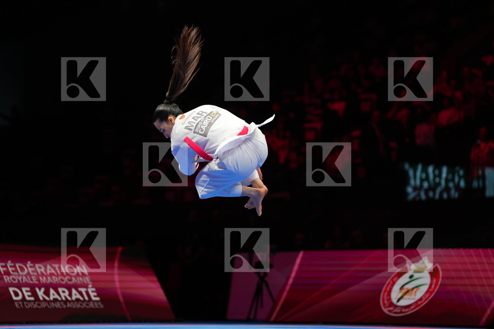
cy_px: 164
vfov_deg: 9.1
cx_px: 247
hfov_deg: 13.6
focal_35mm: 151
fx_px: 2071
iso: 320
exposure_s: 1/500
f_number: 2.8
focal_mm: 151
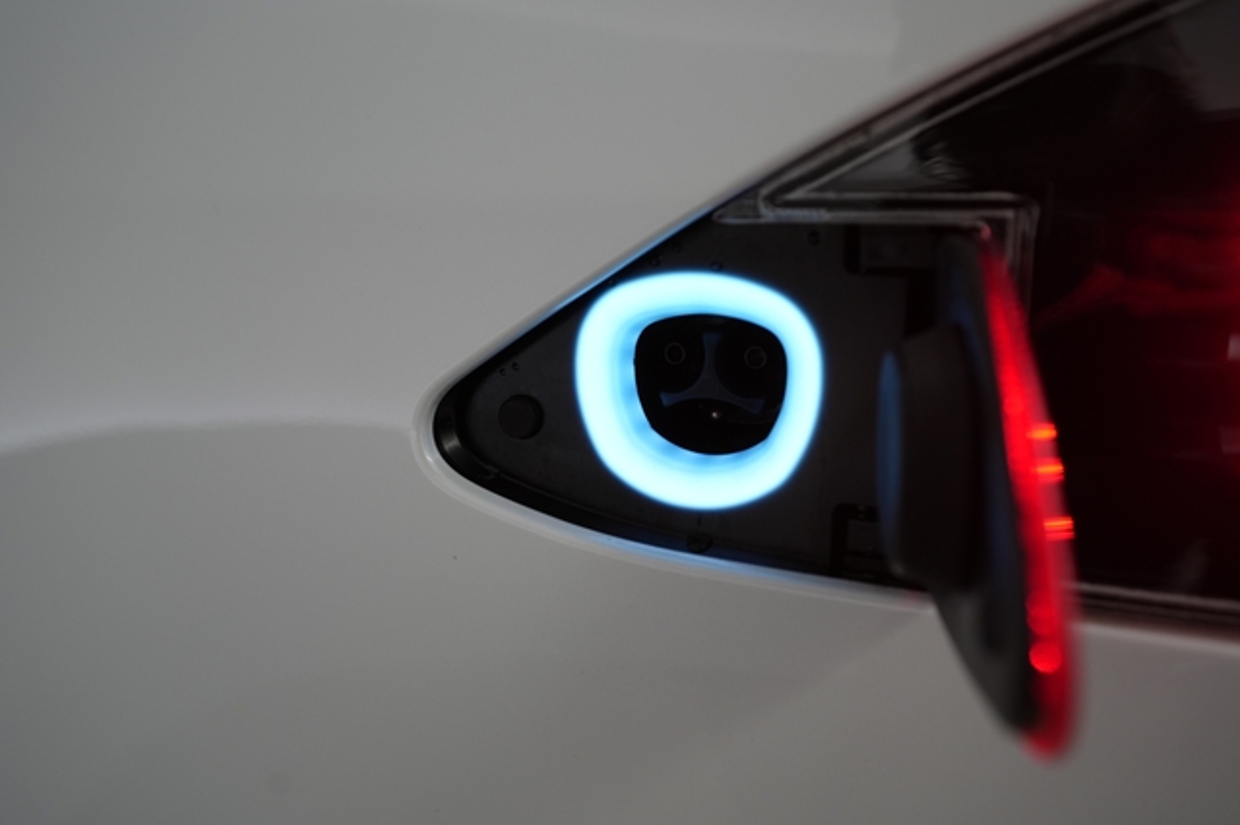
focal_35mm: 28
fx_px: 964
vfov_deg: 46.4
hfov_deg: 65.5
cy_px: 412
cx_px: 620
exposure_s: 1/60
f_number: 4
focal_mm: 28
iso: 400
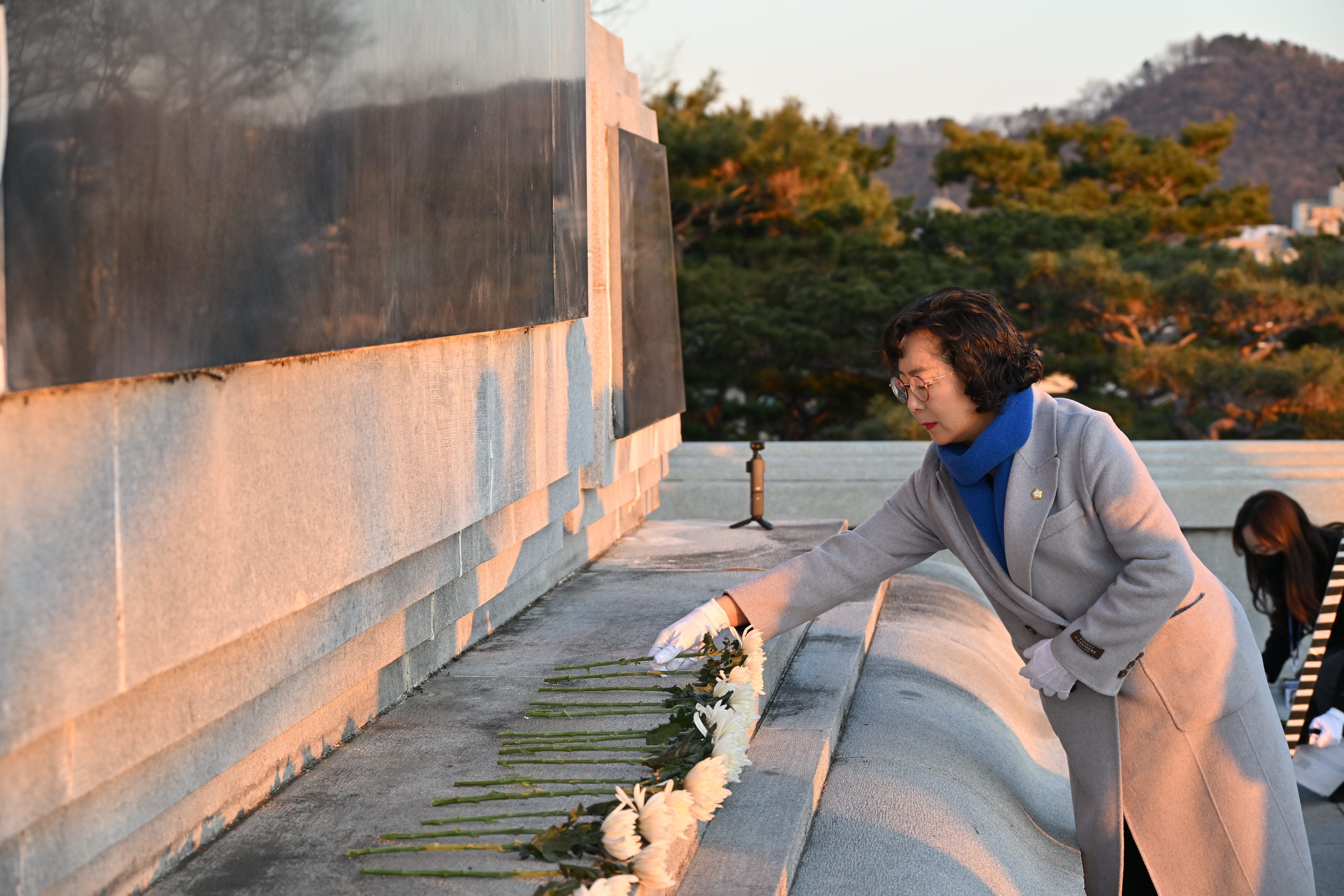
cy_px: 448
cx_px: 672
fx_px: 2762
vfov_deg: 18.4
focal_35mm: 74
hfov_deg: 27.3
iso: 640
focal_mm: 74
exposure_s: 1/250
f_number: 6.3
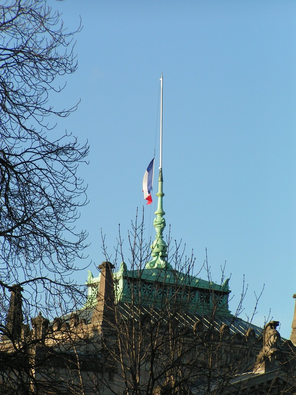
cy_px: 198
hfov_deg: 7.9
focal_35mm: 188
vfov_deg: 10.5
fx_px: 2144
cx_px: 148
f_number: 5
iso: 50
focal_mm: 28.8
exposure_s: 1/250
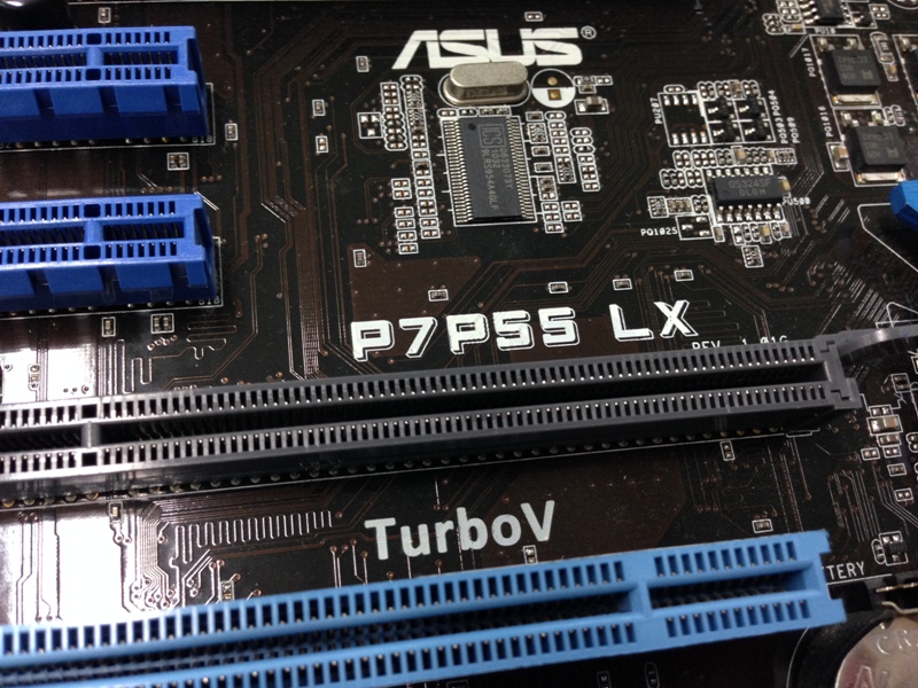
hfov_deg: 55.4
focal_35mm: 33
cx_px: 459
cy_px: 344
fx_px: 875
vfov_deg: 42.9
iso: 160
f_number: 2.4
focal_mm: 4.12
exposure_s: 1/20
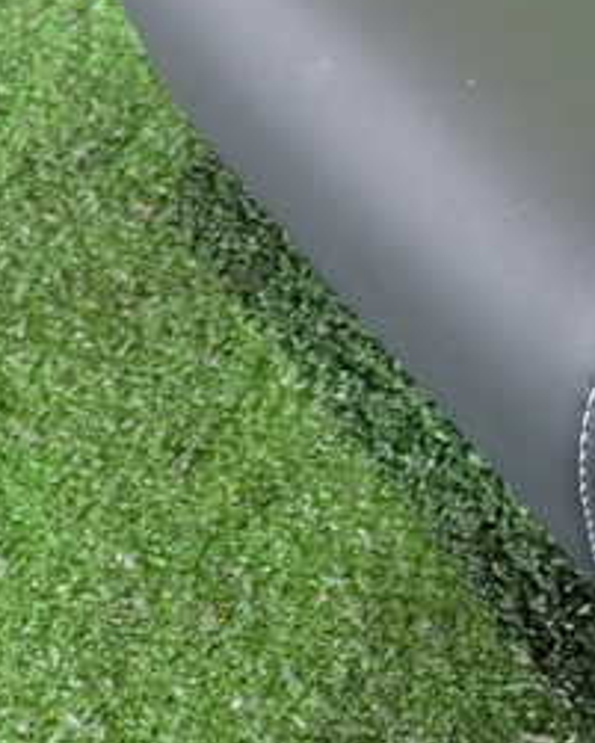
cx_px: 633
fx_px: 1540
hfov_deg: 20.9
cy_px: 107
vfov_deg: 26.4
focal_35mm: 70
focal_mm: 5.4
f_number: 2.3
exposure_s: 1/30
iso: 800
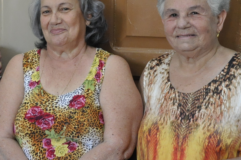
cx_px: 26
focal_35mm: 108
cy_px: 44
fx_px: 722
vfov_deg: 12.6
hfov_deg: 18.6
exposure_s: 1/100
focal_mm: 32
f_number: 4.2
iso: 2500
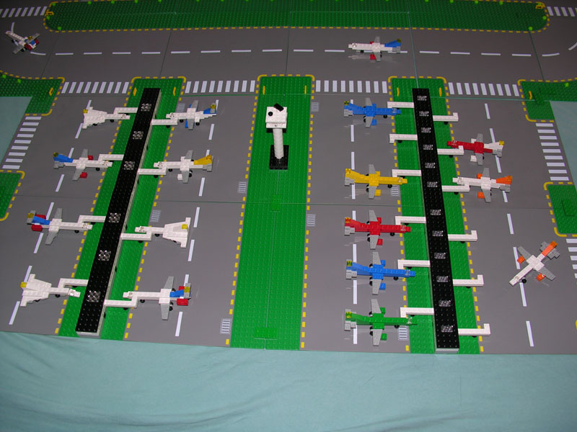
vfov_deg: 40.7
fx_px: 583
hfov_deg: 52.6
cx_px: 288
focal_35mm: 35
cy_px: 216
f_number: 2.8
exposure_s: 1/60.1
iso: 50
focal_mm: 8.9
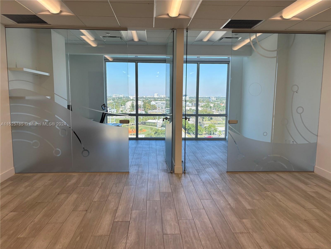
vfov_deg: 53.1
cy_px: 124
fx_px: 249
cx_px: 166
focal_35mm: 26
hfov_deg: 67.3
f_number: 1.6
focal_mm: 5.96
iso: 64
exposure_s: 1/475
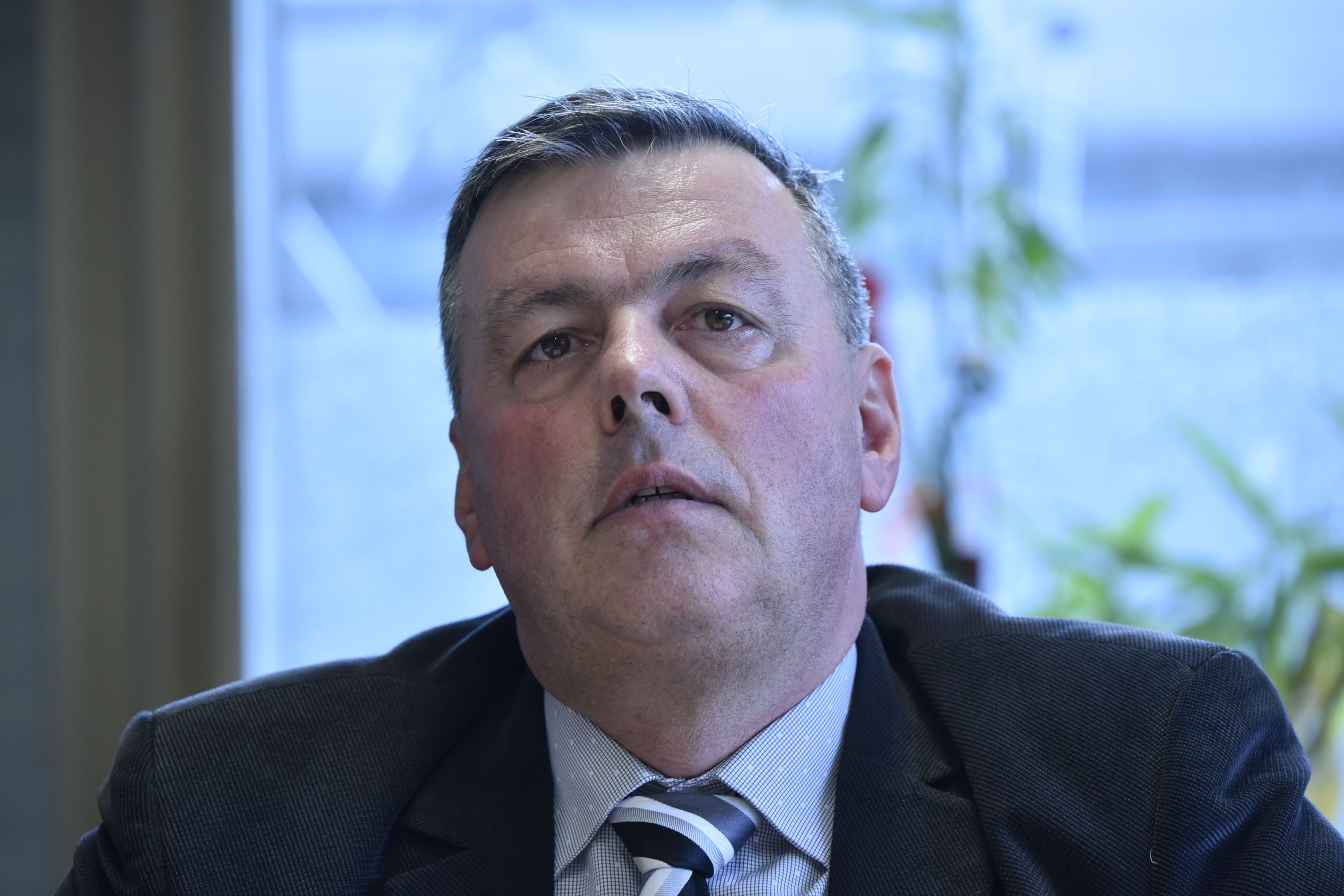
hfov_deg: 10.3
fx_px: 7466
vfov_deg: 6.9
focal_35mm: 200
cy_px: 448
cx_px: 672
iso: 1250
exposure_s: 1/125
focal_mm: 200
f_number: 5
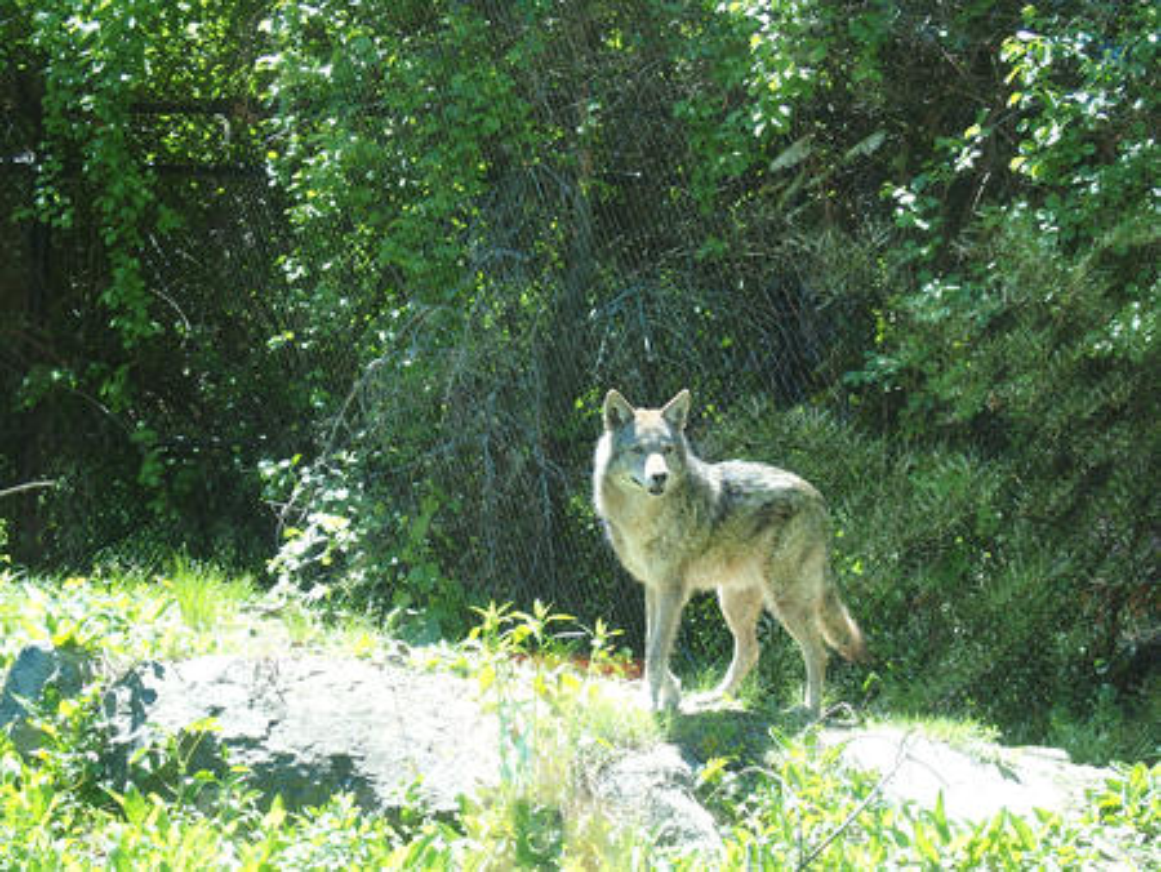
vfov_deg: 13.2
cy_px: 436
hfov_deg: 17.6
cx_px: 580
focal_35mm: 112
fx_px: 3758
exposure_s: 1/200
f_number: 3.2
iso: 100
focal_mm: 24
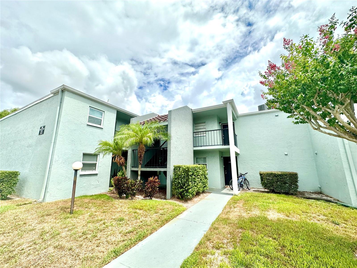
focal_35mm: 14
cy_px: 134
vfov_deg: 85.7
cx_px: 178
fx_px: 144
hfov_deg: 102.1
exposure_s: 1/4292
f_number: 2.2
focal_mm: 2.22
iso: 50
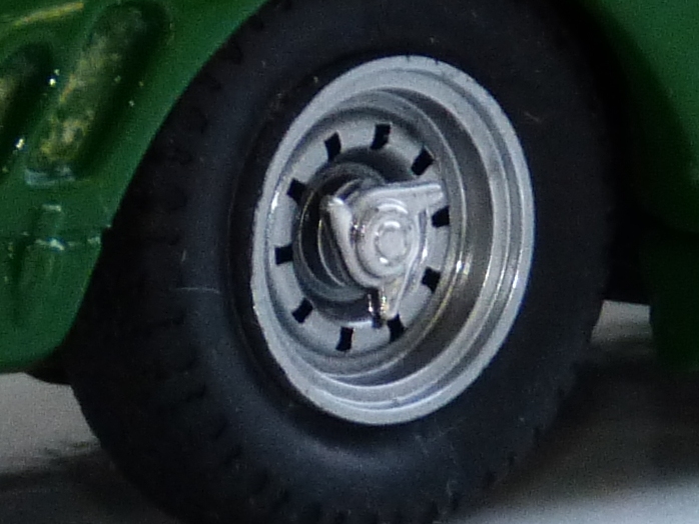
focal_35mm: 137
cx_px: 350
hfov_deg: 14.4
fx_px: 2767
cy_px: 262
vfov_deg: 10.8
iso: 200
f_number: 3.6
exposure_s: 1/10
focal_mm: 24.6
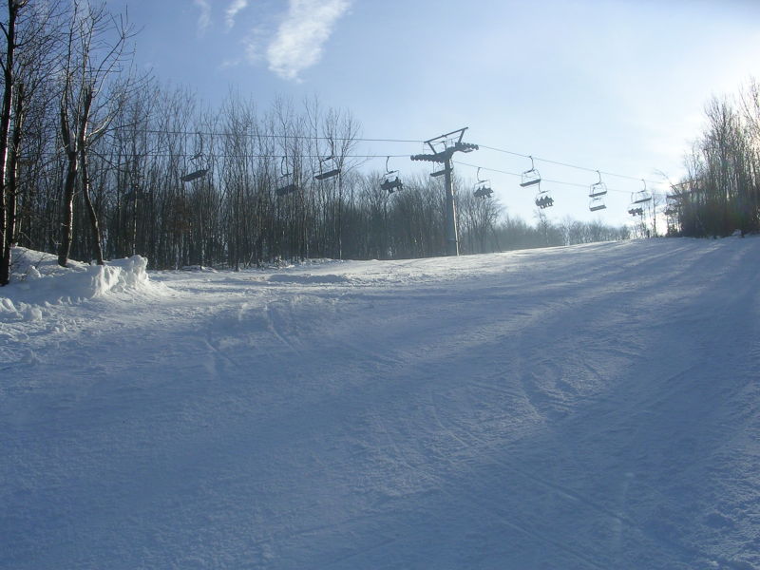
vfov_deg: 37.7
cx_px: 380
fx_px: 834
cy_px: 285
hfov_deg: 49.0
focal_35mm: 38
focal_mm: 5.8
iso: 50
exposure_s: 1/436
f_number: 5.6
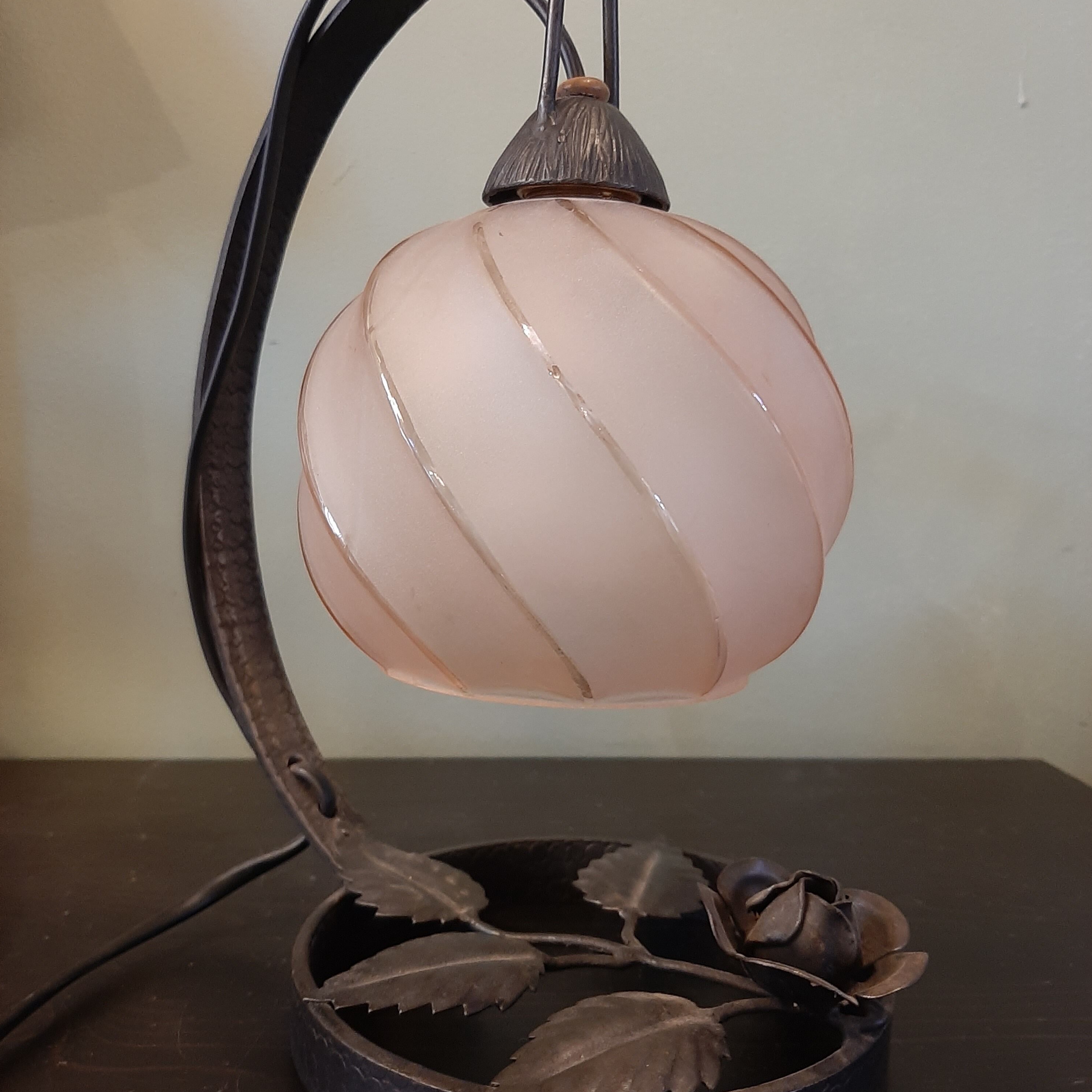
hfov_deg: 52.5
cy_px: 540
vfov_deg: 52.5
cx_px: 550
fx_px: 1106
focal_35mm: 31
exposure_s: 1/25
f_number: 1.7
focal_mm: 3.93
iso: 160
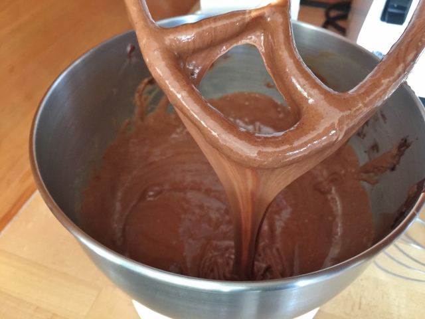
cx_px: 212
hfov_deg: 61.7
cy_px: 160
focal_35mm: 29
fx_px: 356
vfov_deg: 48.2
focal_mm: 4.15
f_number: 2.2
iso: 100
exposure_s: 1/10
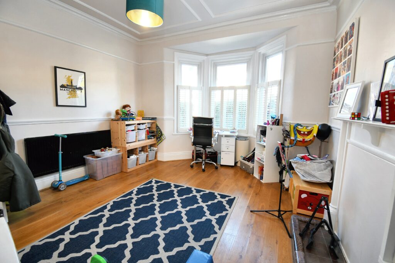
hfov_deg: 100.4
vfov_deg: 77.3
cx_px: 198
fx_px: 165
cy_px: 132
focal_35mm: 15
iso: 400
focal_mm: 10
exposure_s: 1/25
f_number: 4.5
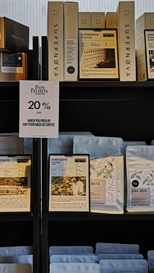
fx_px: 414
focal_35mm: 57
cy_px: 97
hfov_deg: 21.0
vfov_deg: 36.3
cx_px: 63
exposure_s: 1/50
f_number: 1.8
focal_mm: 3.95
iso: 80
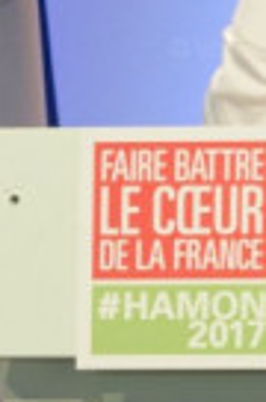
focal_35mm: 728
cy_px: -396
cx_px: 507
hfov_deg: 1.9
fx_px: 8109
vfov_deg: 2.8
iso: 1000
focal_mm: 110
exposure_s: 1/100
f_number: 5.6
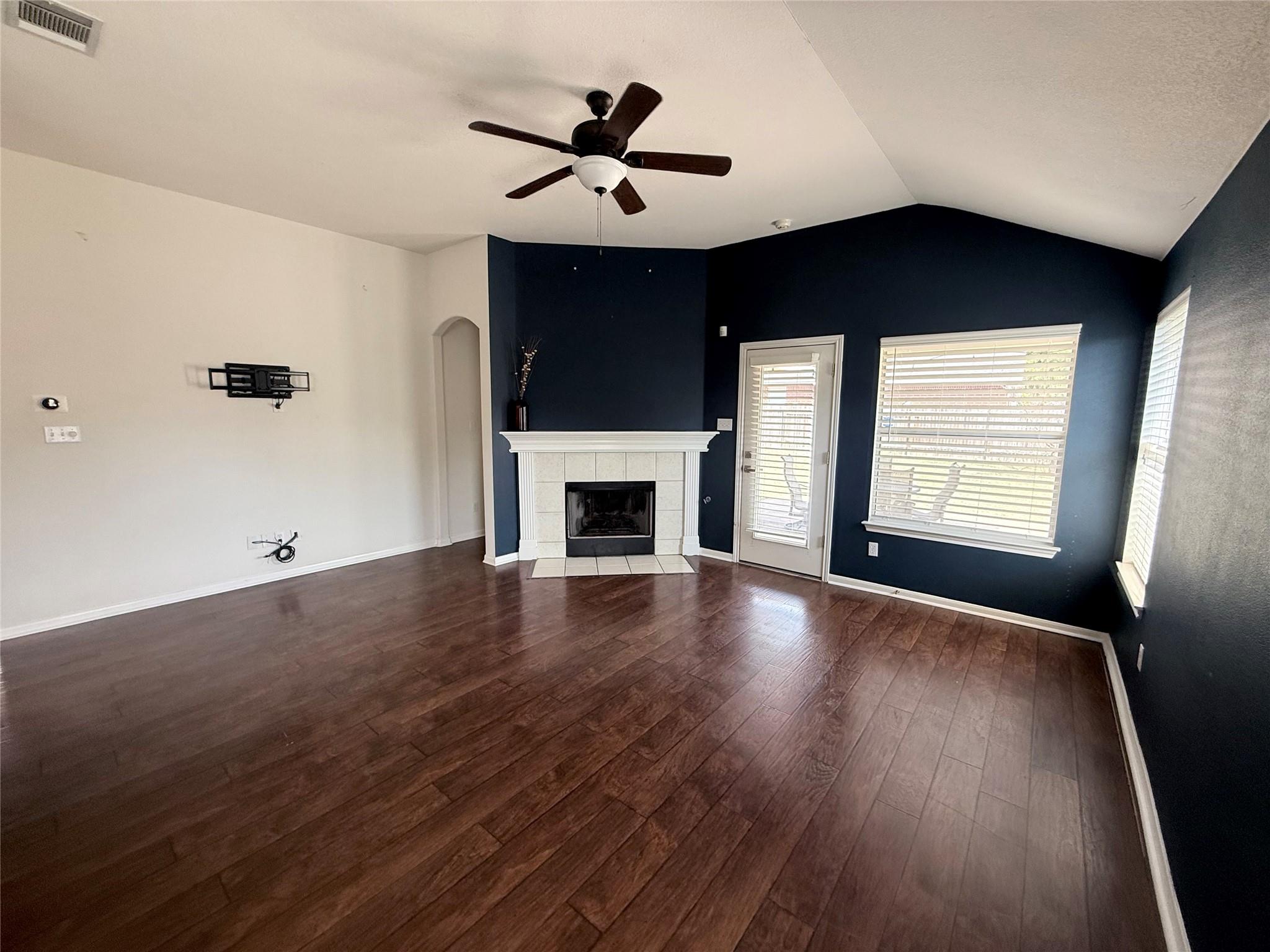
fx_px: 514
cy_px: 476
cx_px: 635
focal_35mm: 14
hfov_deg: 102.1
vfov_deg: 85.7
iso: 160
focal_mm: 2.22
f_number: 2.2
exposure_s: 1/99
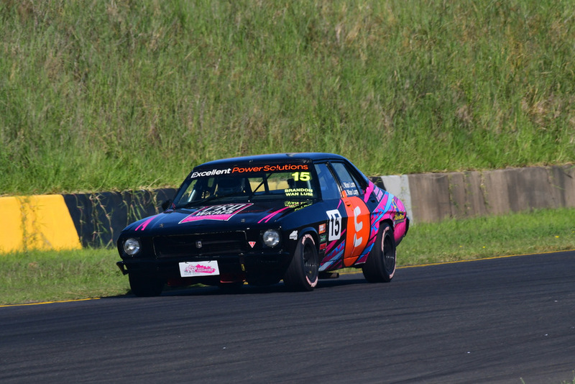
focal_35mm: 750
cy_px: 192
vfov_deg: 1.8
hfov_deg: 2.7
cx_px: 288
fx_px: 11983
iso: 400
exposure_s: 1/640
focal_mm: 500
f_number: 13
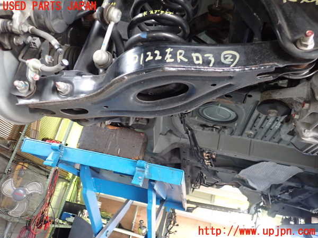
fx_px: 276
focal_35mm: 30
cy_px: 119
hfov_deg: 60.0
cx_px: 159
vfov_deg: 46.8
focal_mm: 5.4
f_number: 2.3
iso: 800
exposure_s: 1/30
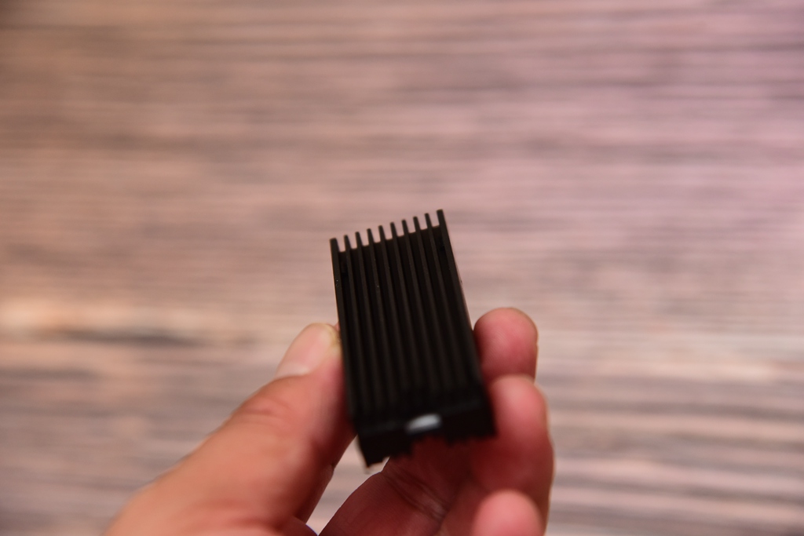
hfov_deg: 17.1
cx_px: 402
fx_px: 2680
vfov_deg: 11.4
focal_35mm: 120
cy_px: 268
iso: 1600
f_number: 5.6
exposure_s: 1/60
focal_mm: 120
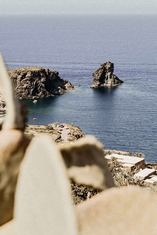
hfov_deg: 15.3
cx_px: 108
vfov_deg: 22.6
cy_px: 48
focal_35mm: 89
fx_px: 582
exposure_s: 1/8000
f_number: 2.8
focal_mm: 35
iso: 320
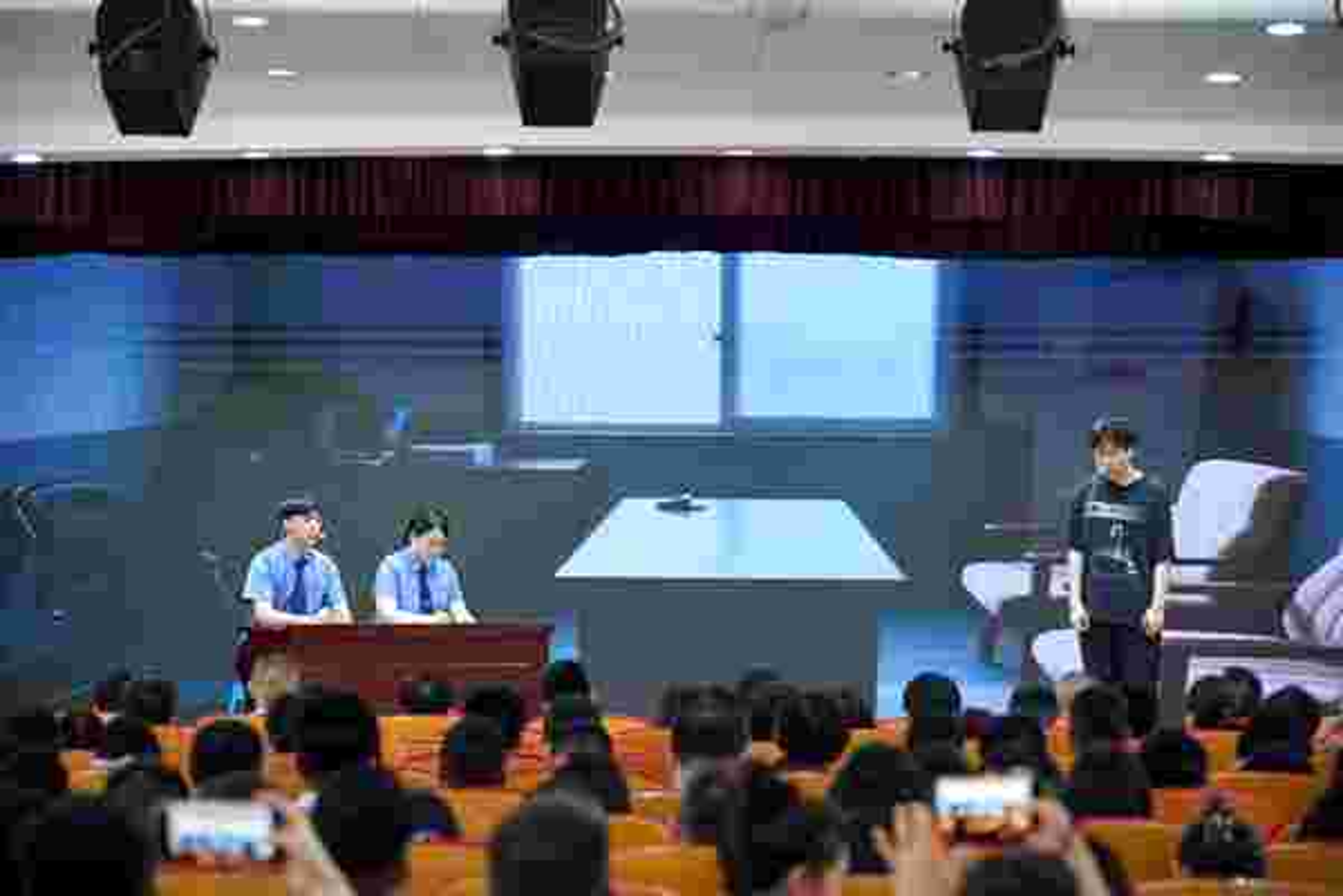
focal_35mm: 105
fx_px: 3917
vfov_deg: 13.0
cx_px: 672
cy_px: 448
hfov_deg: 19.5
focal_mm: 105
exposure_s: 1/200
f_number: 4
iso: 800
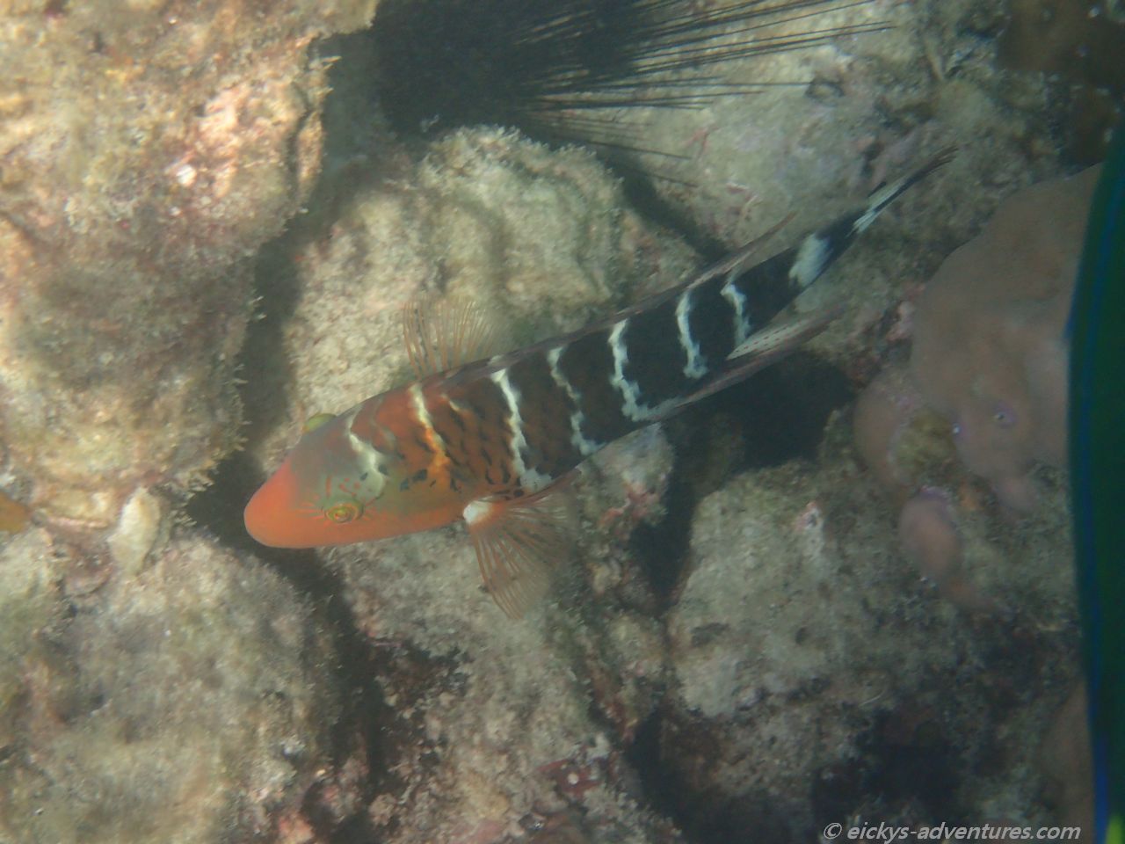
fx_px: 3250
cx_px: 562
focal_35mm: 100
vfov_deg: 14.8
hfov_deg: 19.6
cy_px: 422
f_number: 6.3
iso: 250
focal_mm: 18
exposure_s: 1/200
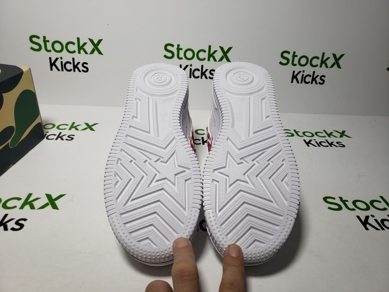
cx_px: 194
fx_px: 292
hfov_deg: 67.3
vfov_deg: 53.1
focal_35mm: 26
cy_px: 146
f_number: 1.5
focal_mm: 4.3
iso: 50
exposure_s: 1/720
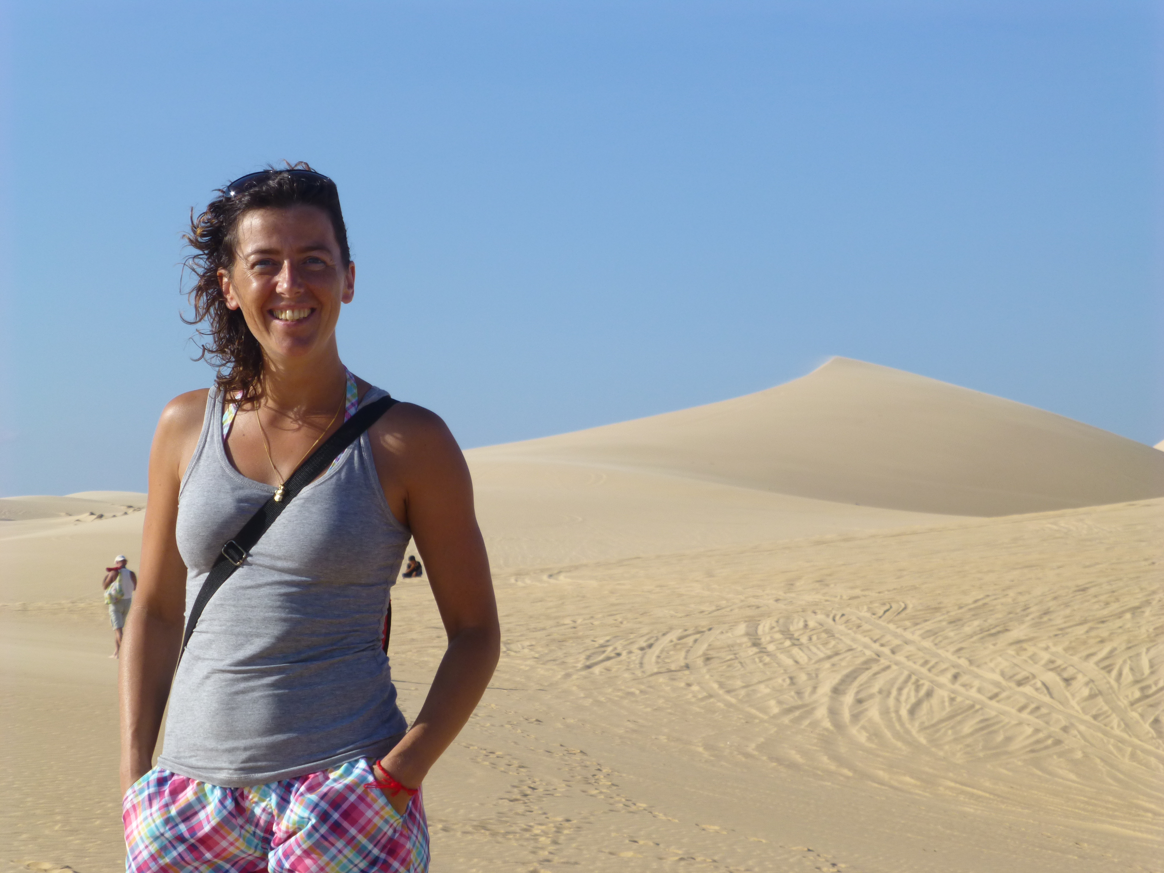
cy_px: 436
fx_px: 3430
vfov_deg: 14.5
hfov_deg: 19.3
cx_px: 582
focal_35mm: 102
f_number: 5.3
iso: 100
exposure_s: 1/800
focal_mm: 18.2
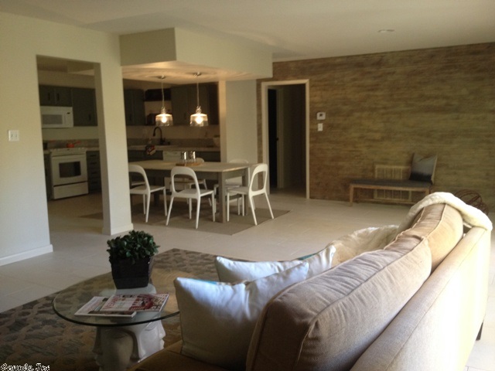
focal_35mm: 35
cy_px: 186
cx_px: 248
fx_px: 500
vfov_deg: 40.7
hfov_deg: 52.6
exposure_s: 1/20
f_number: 2.4
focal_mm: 4.28
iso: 125
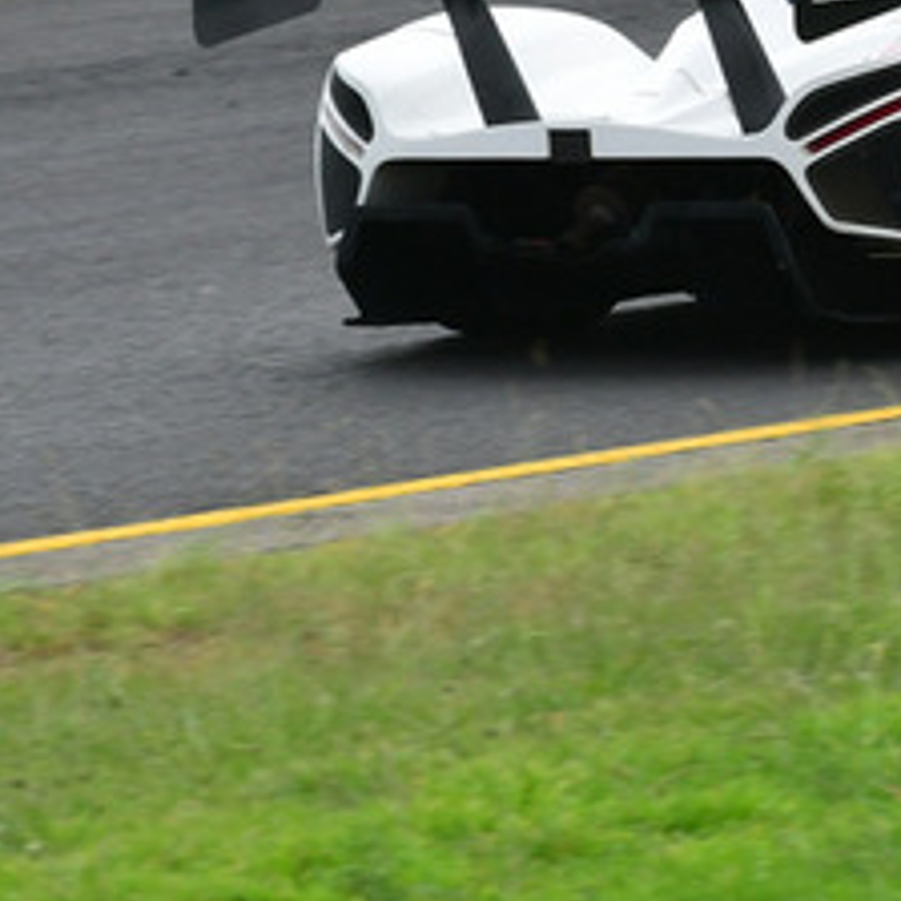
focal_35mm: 1093
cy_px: -169
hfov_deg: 1.6
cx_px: 1464
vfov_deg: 1.6
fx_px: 32186
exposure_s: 1/640
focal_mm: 240
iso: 500
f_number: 10
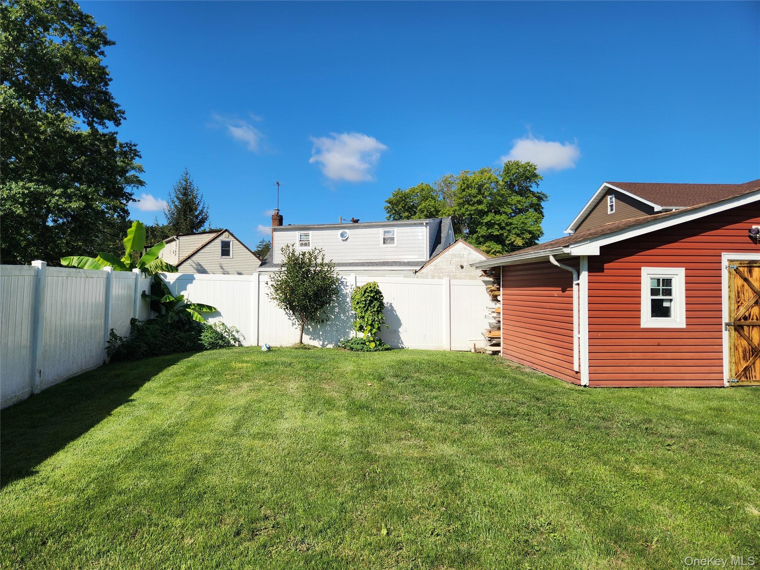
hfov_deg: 73.9
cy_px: 285
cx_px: 380
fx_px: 505
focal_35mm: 23
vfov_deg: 58.9
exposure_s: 1/2730
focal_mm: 5.4
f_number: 1.8
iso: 20
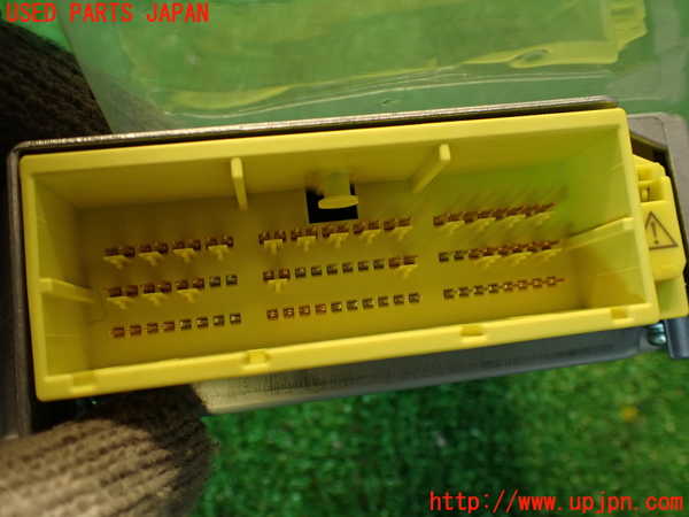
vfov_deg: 44.2
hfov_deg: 56.8
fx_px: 637
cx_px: 344
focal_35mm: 32
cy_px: 258
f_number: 2.4
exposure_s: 1/30
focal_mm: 5.79
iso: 200
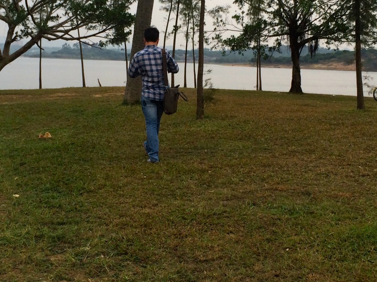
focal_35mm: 63
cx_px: 165
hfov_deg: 30.7
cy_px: 103
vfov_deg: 23.2
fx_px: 686
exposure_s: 1/308
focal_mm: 4.12
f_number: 2.2
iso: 32
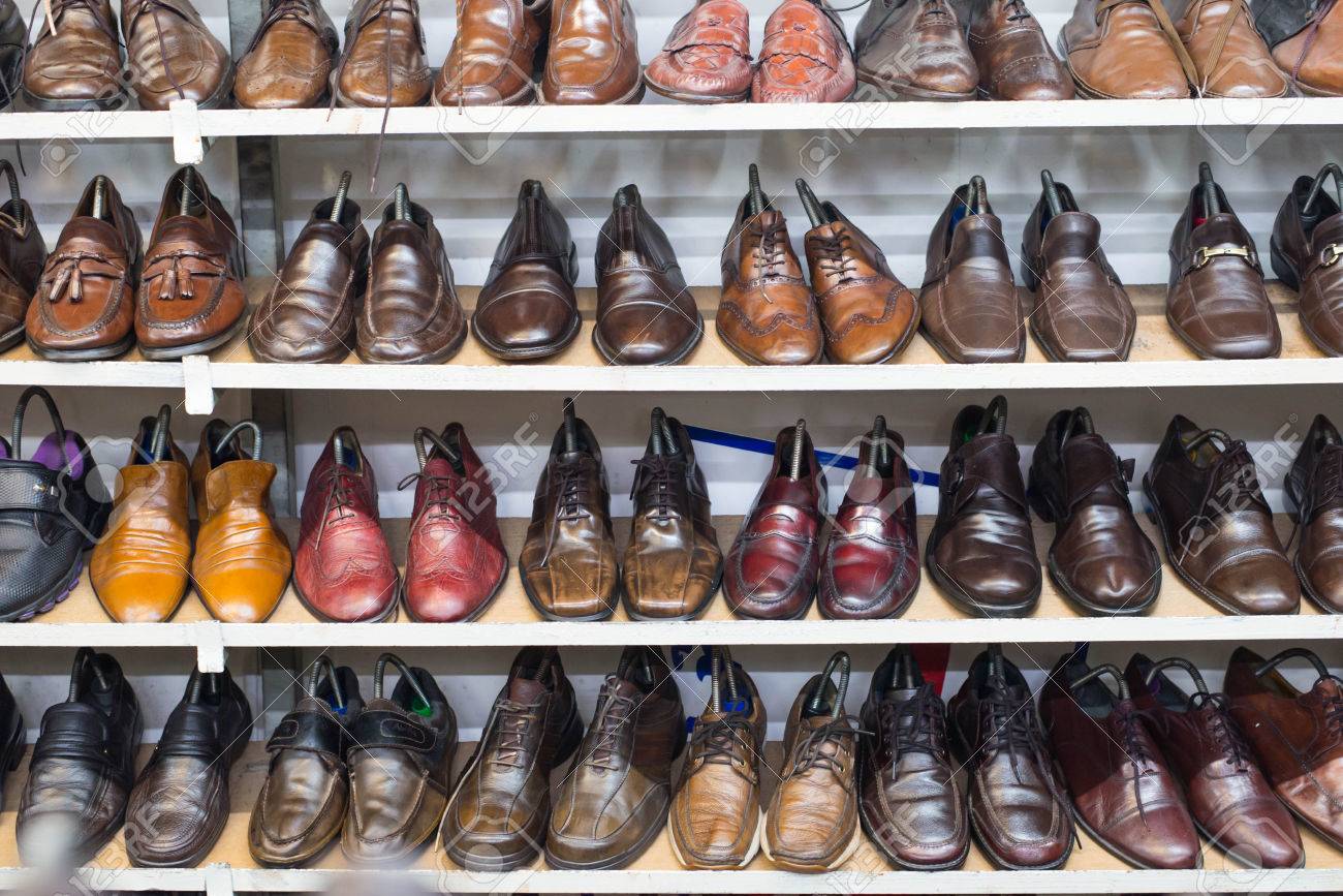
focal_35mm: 50
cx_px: 672
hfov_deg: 39.6
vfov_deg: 27.0
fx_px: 1865
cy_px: 448
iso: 1400
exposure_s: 1/40
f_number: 4
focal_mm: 50
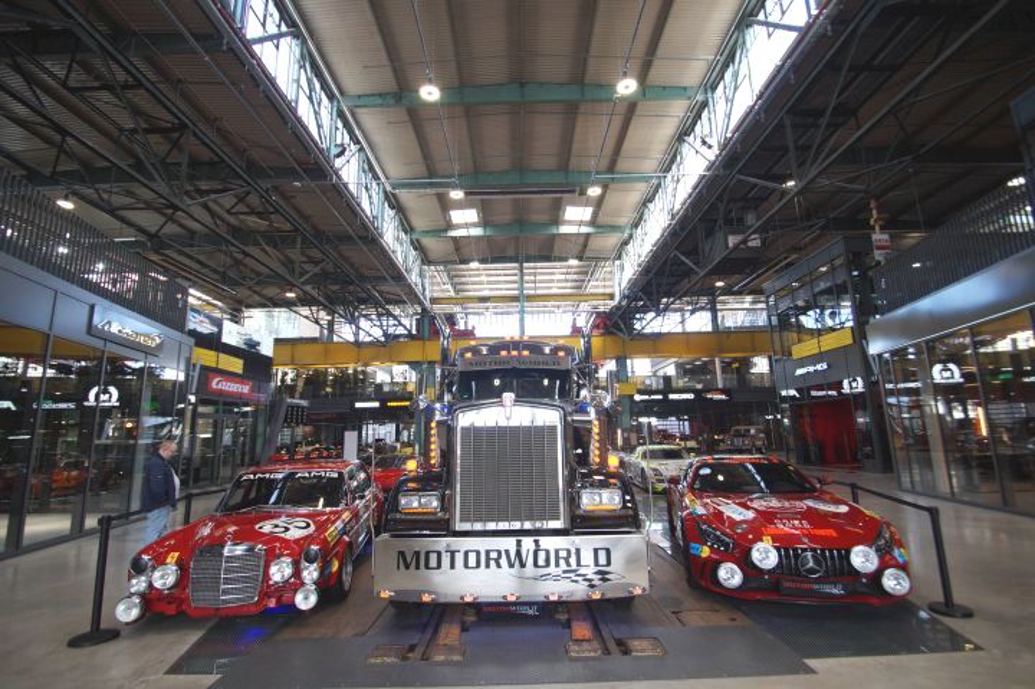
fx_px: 431
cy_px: 344
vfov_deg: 77.2
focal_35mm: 15
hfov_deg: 100.4
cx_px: 518
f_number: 4
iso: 125
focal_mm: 10
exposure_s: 1/60
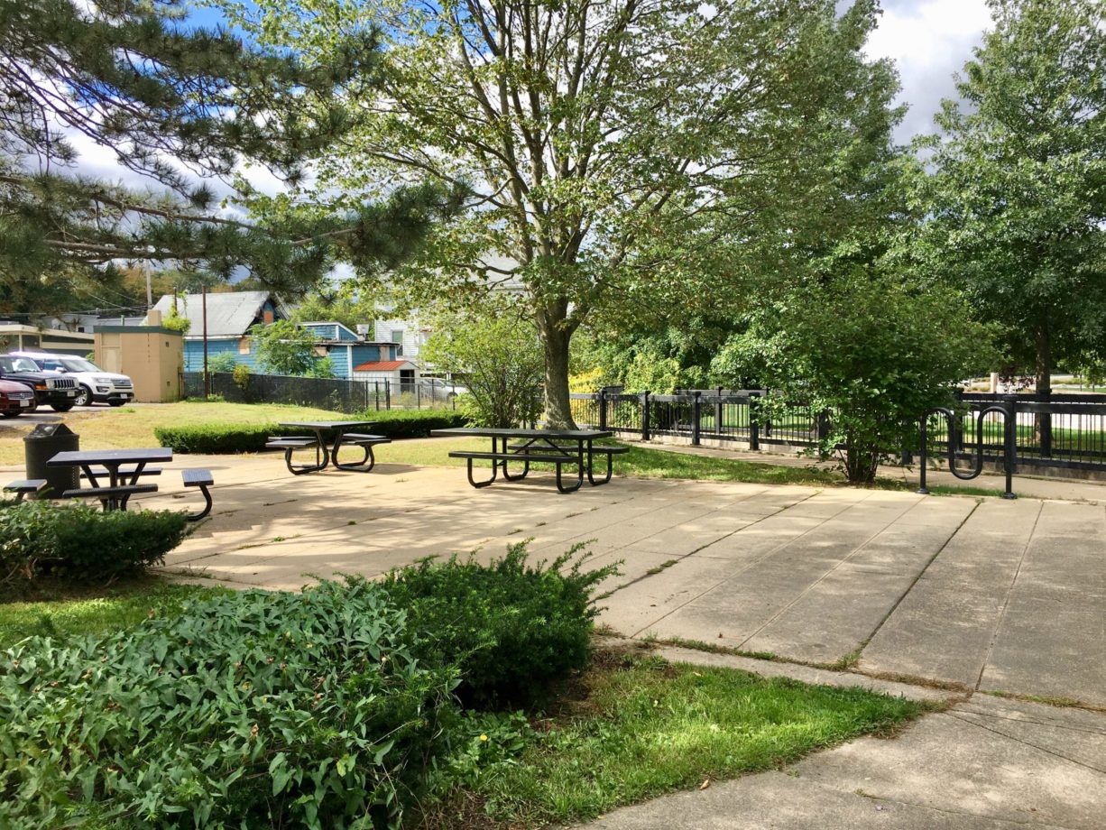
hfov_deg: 61.6
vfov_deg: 48.2
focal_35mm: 29
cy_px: 415
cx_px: 553
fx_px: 927
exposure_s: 1/801
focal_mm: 4.15
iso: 25
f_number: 2.2
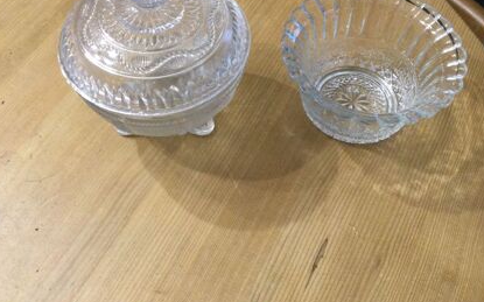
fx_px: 501
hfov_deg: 51.5
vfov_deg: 33.4
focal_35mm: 38
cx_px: 230
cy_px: 118
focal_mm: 3.3
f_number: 2.4
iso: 200
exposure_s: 1/20
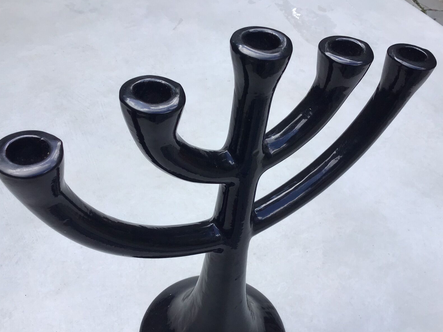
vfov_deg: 35.8
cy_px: 208
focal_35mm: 40
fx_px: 512
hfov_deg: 46.8
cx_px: 220
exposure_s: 1/238
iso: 25
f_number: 2.4
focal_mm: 3.3
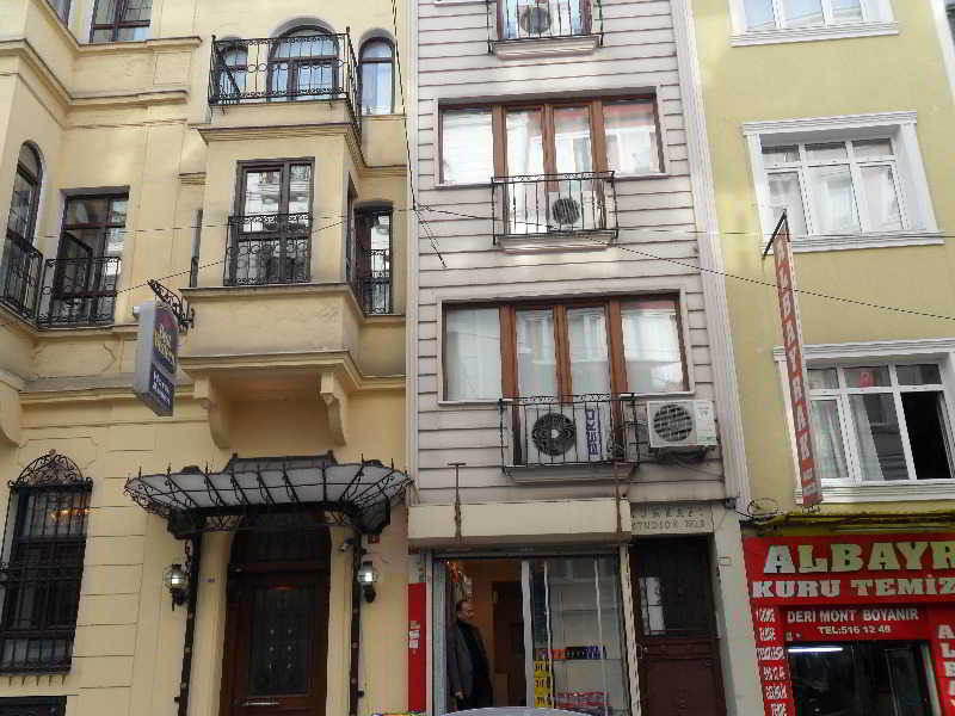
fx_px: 883
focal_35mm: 32
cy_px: 358
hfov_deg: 56.8
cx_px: 478
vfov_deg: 44.2
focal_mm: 5.7
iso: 100
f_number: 3.7
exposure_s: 1/125
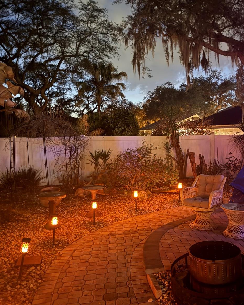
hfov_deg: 45.2
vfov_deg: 55.7
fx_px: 289
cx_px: 159
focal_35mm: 32
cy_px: 152
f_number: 1.78
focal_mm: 6.76
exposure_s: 1/2
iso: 2000
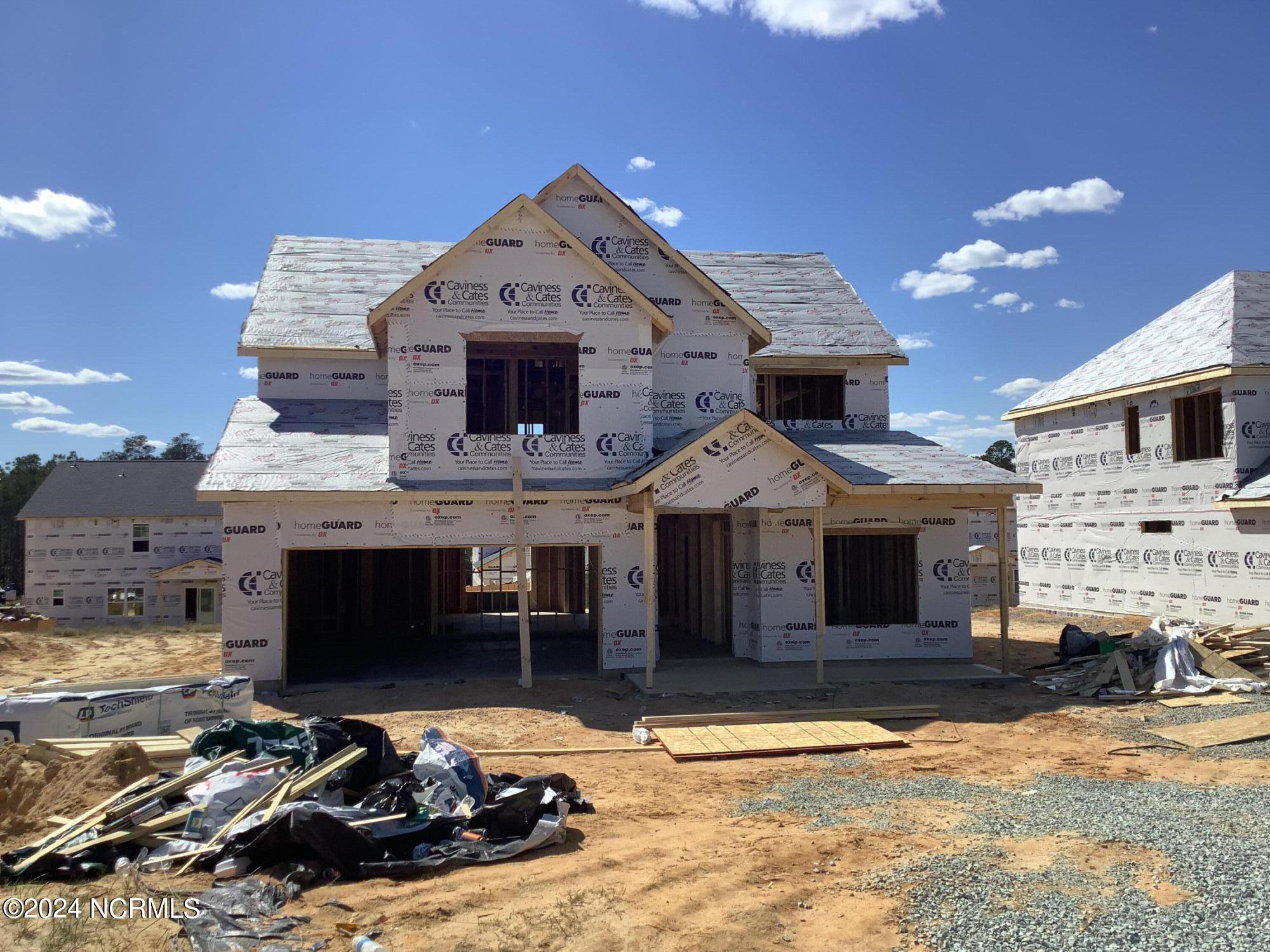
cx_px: 635
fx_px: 1137
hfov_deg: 58.4
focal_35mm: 31
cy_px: 476
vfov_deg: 45.4
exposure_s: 1/1942
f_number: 2.4
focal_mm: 3.3
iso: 25
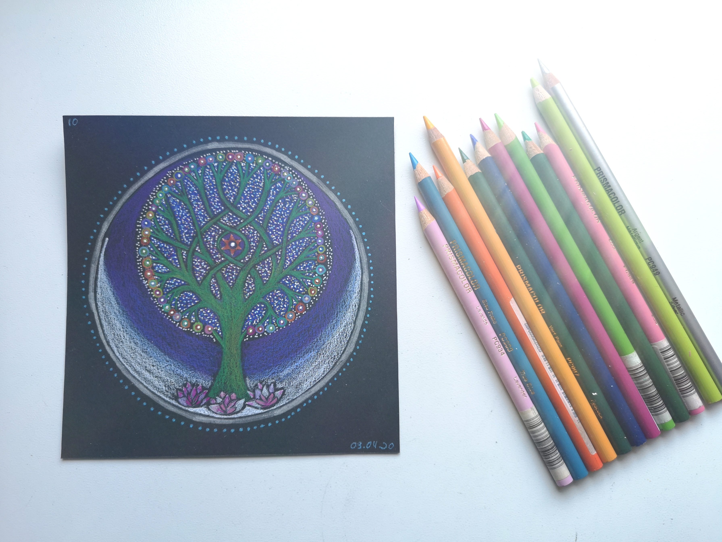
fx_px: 563
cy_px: 271
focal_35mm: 27
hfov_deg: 65.3
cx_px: 361
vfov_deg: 51.3
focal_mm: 3.95
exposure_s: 1/100
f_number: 1.8
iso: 50
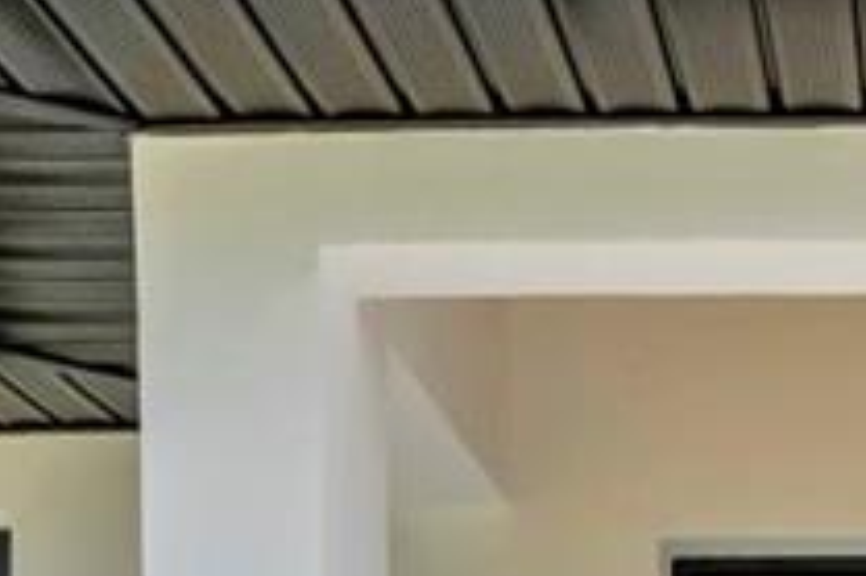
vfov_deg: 10.8
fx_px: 2764
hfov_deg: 17.3
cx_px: 916
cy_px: 1193
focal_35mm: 115
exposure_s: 1/800
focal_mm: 10
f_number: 9
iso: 400
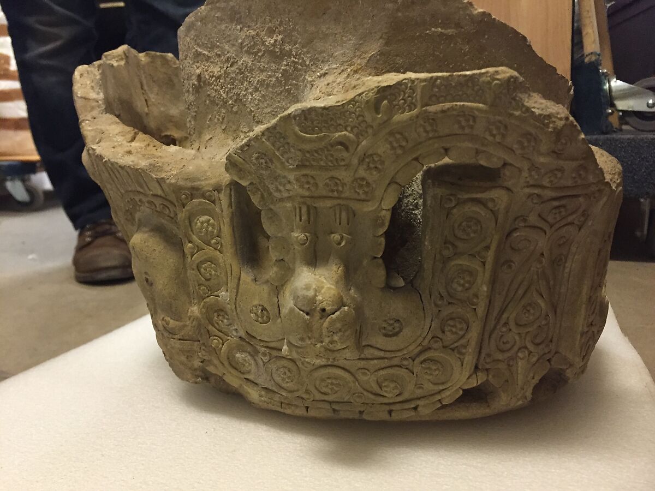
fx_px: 549
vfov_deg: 48.2
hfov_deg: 61.7
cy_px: 246
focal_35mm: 29
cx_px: 328
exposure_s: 1/30
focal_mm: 4.15
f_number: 2.2
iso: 200
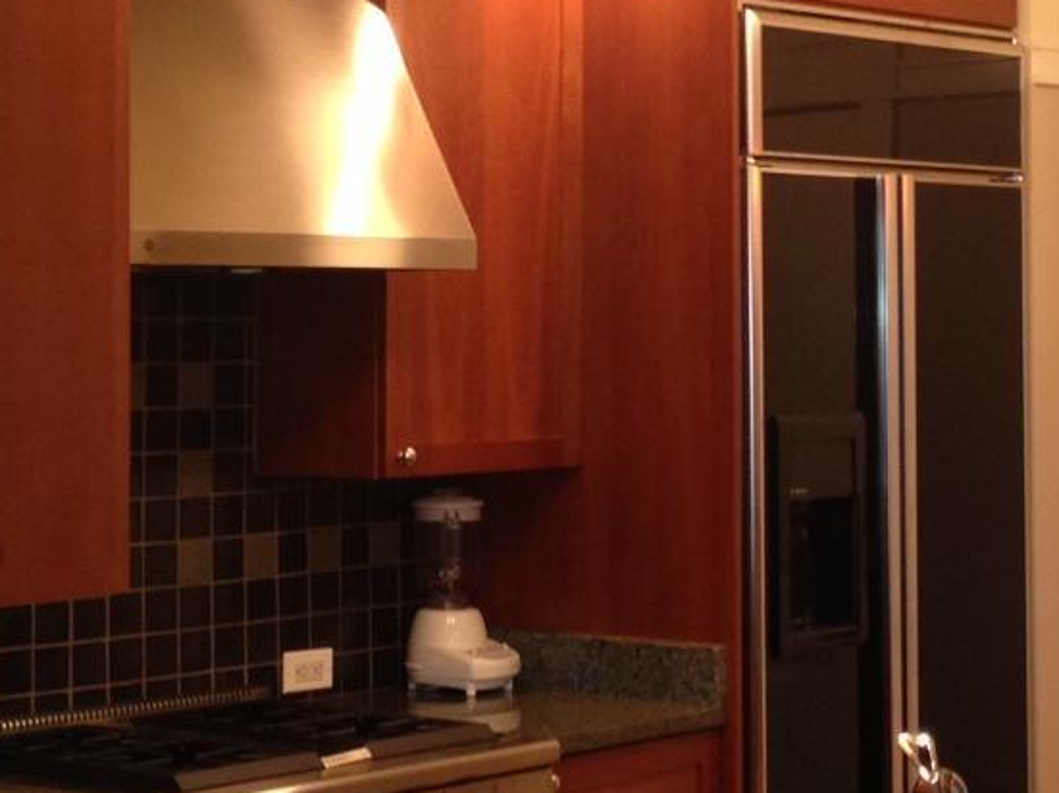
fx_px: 2997
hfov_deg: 20.0
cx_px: 693
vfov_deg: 15.0
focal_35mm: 98
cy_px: 256
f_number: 2.4
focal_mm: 4.13
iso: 100
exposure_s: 1/20
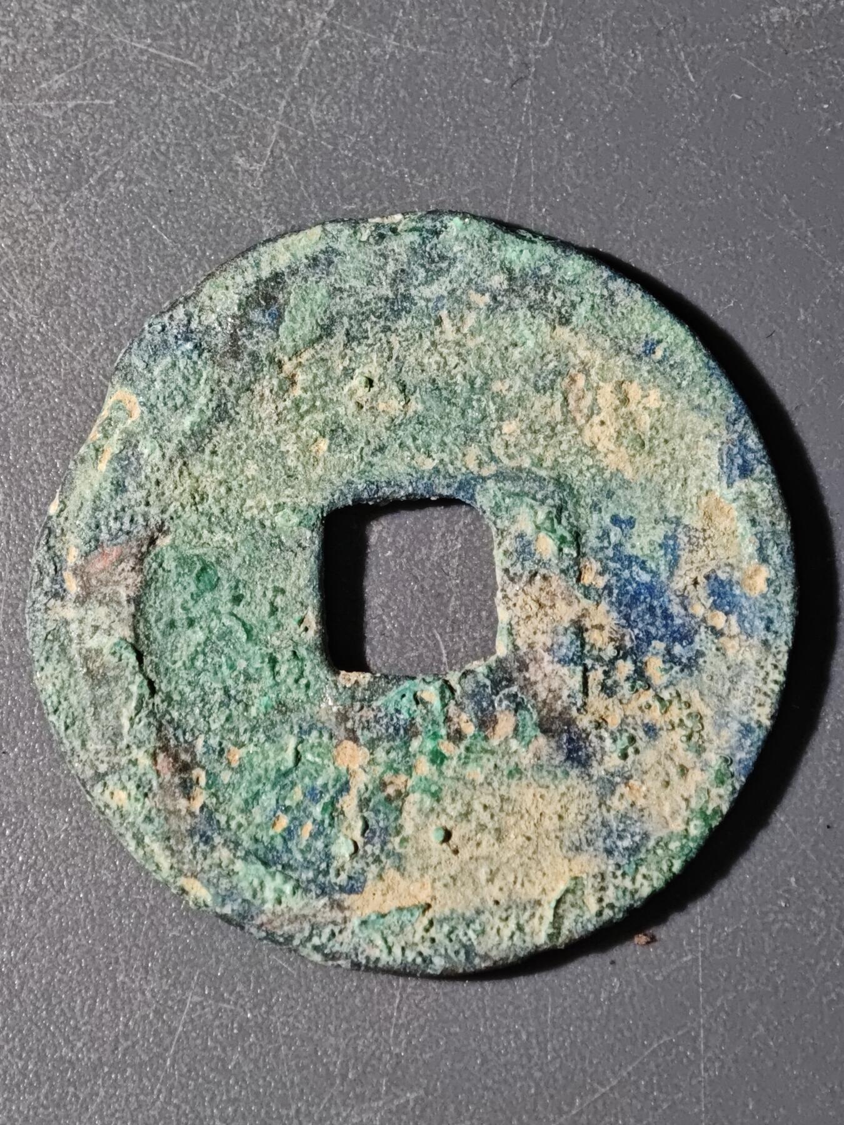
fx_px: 3088
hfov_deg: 15.6
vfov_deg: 20.7
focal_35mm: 95
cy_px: 562
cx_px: 422
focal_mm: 9
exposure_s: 1/120
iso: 400
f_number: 2
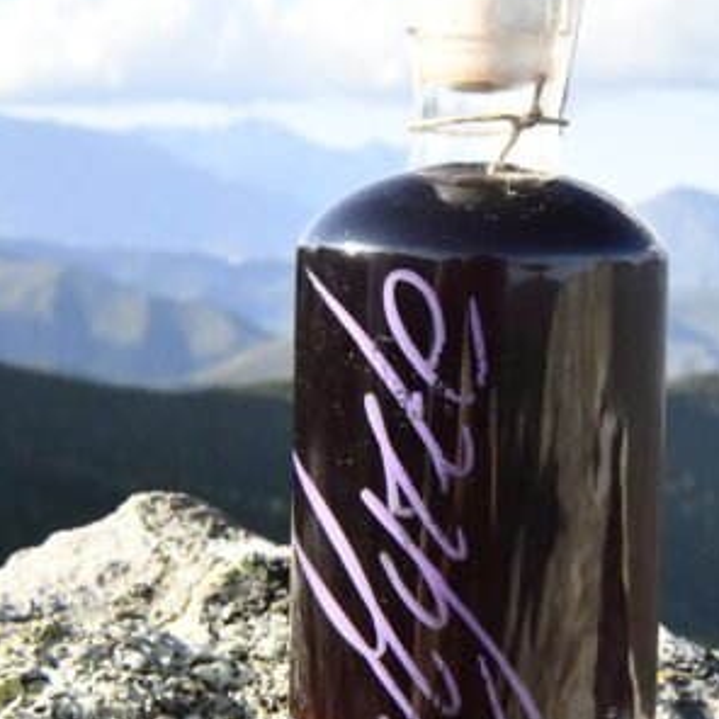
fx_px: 2279
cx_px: 539
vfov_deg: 17.9
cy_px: 350
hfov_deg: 17.8
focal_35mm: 97
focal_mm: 44
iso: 16000
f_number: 22
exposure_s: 1/2000
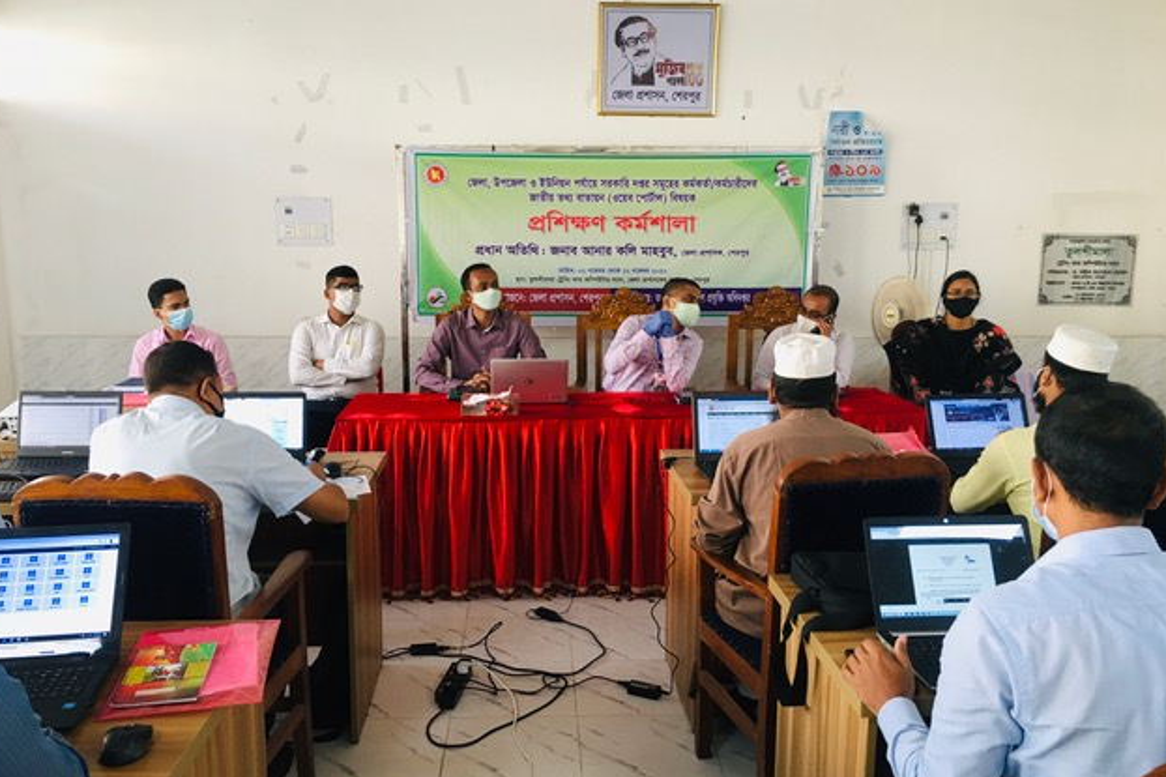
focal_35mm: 31
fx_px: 1004
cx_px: 571
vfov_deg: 42.3
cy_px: 389
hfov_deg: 60.3
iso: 50
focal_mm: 4.15
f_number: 2.2
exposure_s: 1/17
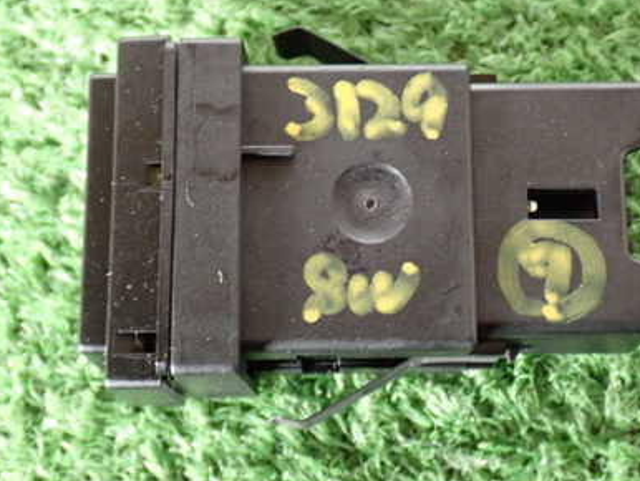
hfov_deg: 26.6
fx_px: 1351
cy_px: 222
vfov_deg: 20.2
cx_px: 375
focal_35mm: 73
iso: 800
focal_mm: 8.4
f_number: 3.1
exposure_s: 1/50
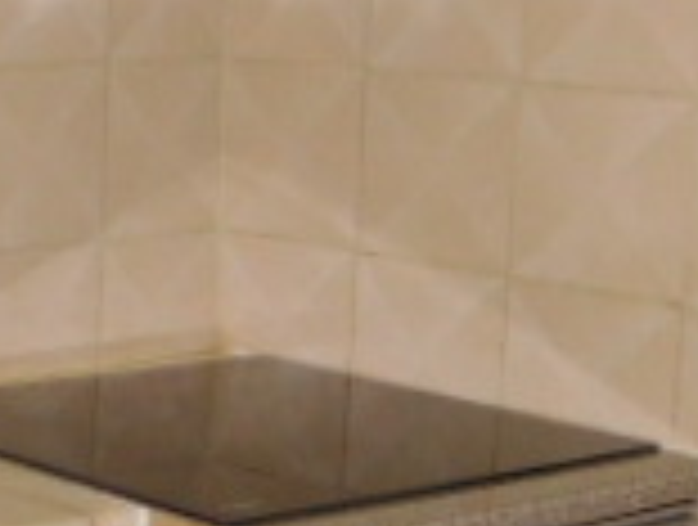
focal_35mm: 103
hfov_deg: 17.5
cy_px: 270
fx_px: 2082
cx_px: -270
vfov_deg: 14.4
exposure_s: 1/30
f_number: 3.4
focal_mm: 4.5
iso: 320
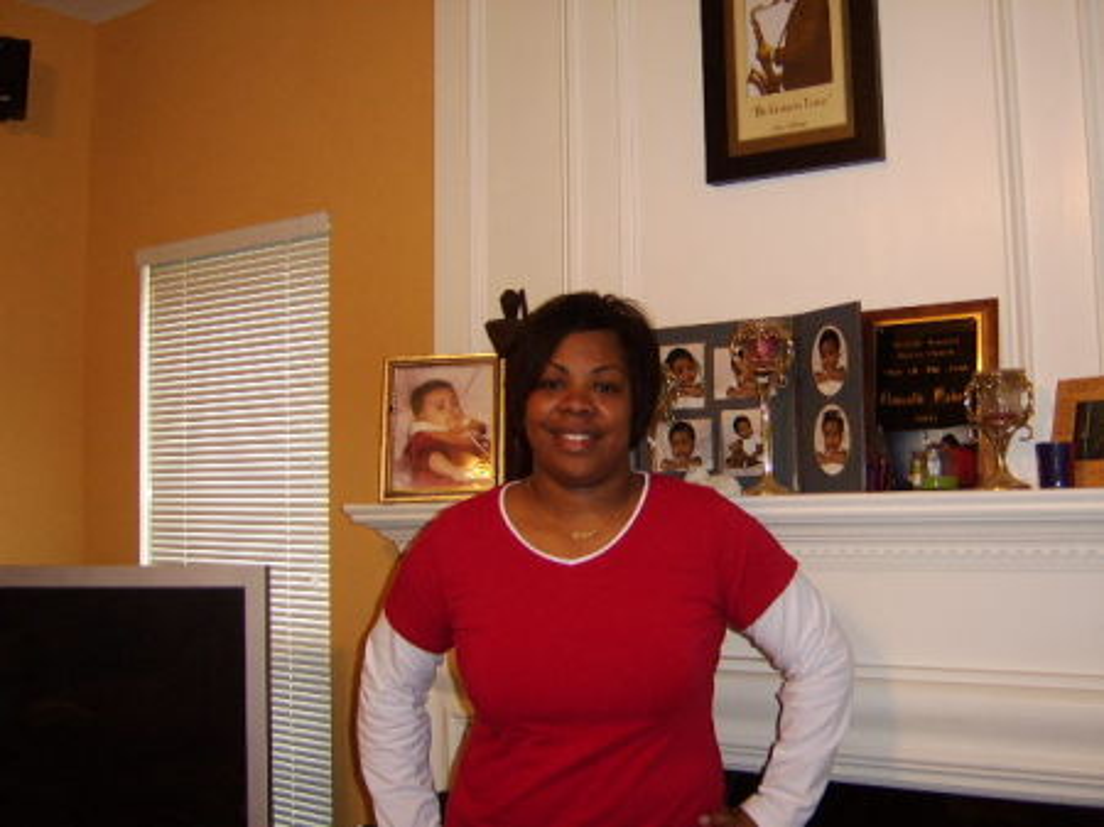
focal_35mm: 31
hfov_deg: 58.4
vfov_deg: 45.4
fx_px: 988
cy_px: 414
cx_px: 552
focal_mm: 8.13
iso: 200
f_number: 2.7
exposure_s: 1/30
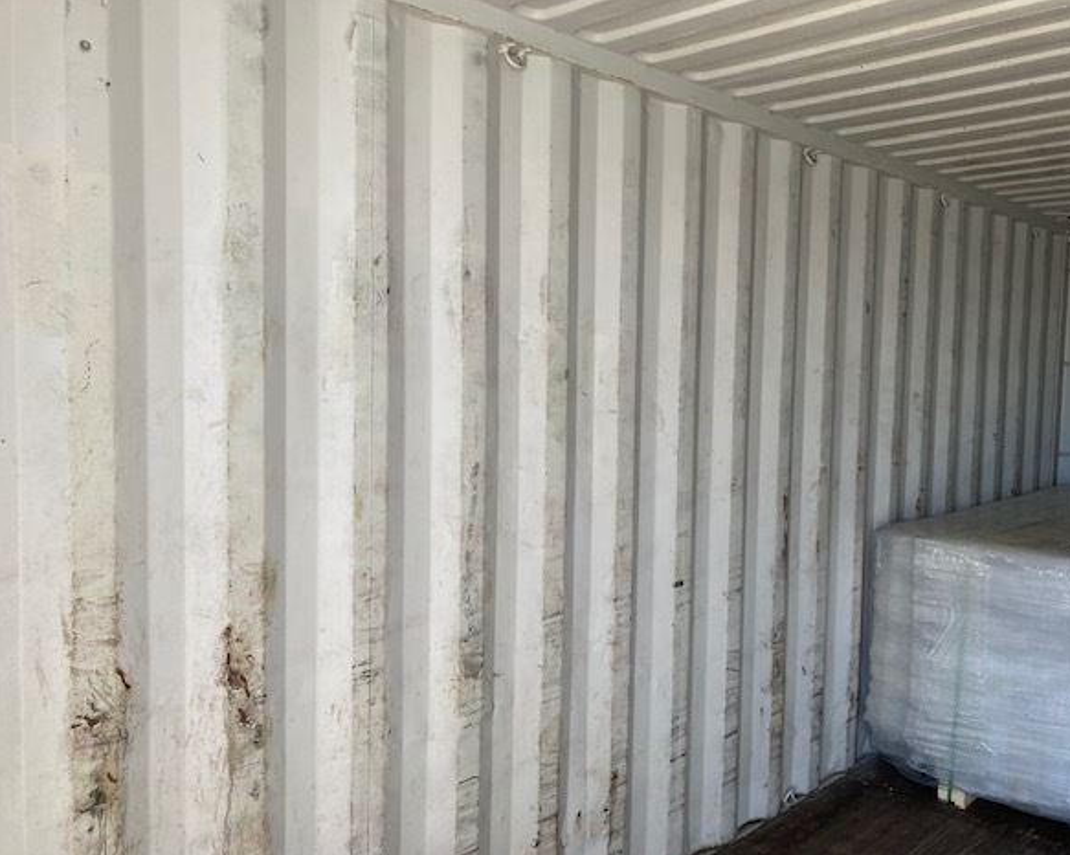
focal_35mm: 30
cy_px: 435
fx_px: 950
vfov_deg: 48.5
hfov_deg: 58.7
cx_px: 582
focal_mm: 3.99
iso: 50
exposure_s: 1/121
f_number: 1.8
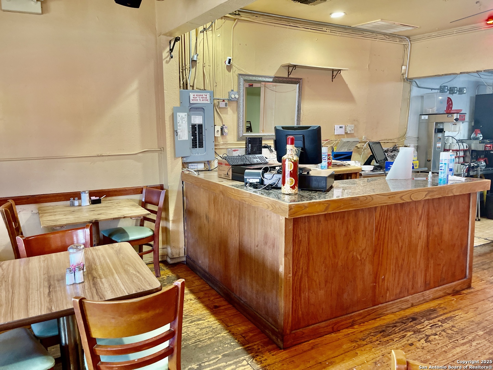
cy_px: 185
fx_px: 370
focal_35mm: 26
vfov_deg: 53.1
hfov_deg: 67.3
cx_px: 246
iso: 250
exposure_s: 1/60
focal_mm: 5.1
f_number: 1.6
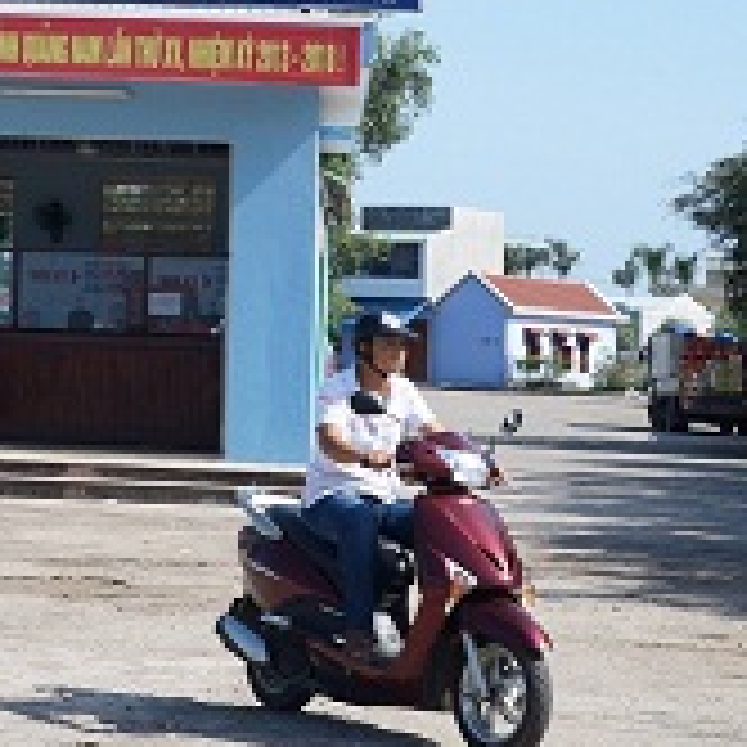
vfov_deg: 14.2
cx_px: 27
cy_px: 25
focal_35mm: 121
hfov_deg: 14.2
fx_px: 2954
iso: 200
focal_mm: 32
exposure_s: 1/400
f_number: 8
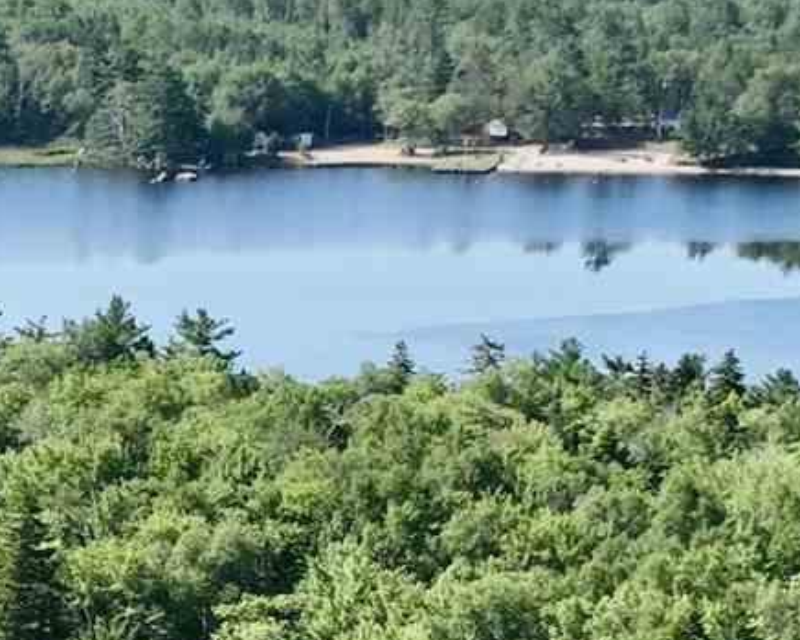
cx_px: -596
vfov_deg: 8.6
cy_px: 1516
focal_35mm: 165
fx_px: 3908
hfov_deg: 11.0
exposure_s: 1/2000
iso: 200
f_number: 2.8
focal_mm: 12.29
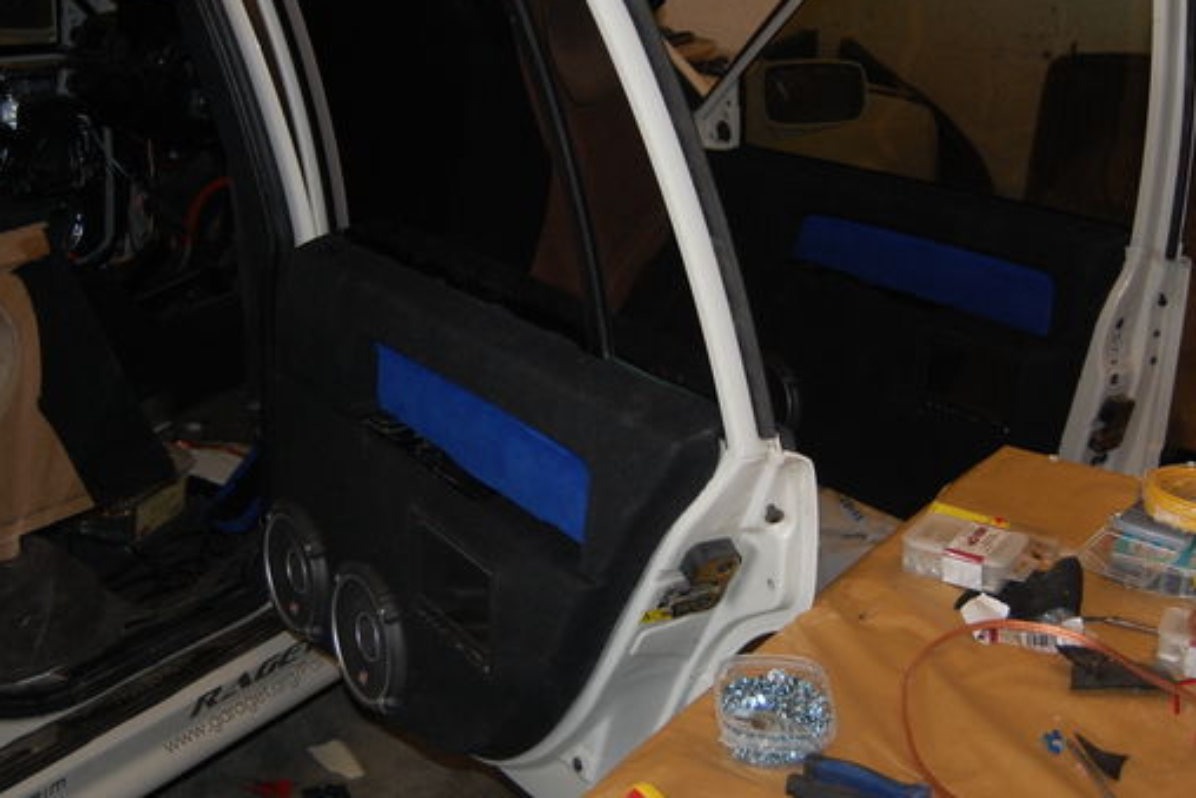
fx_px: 1628
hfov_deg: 40.3
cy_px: 337
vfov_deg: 27.5
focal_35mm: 49
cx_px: 596
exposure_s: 1/60
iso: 400
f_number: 4
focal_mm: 26
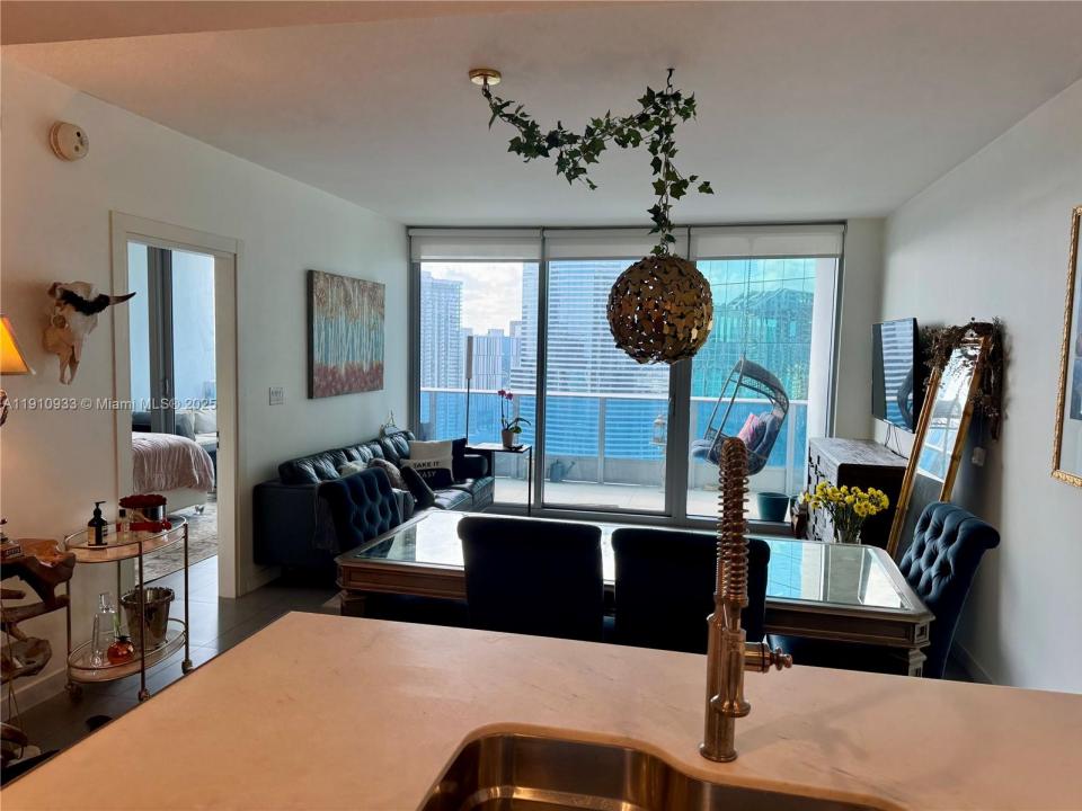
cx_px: 541
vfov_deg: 56.8
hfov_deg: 71.6
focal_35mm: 24
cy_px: 406
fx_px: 750
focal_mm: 6.76
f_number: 1.78
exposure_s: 1/204
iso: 64
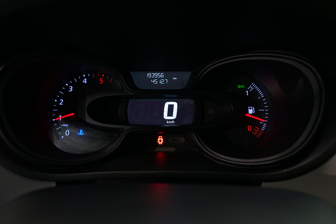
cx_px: 168
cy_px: 112
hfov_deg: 63.7
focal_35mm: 29
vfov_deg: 45.0
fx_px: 271
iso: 640
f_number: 4
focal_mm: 29
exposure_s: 1/30
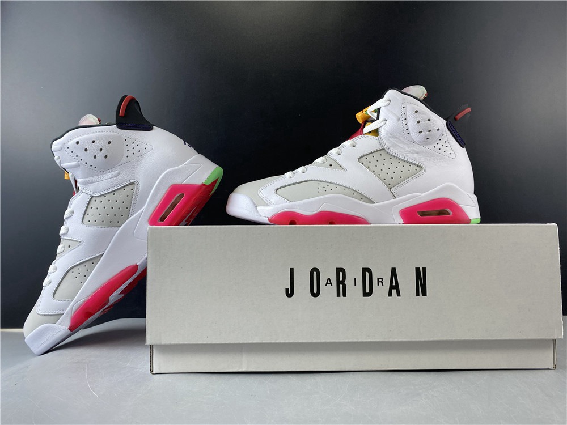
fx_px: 426
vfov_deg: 53.1
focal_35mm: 26
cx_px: 284
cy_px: 212
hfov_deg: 67.3
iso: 50
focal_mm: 4.25
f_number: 1.8
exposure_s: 1/100
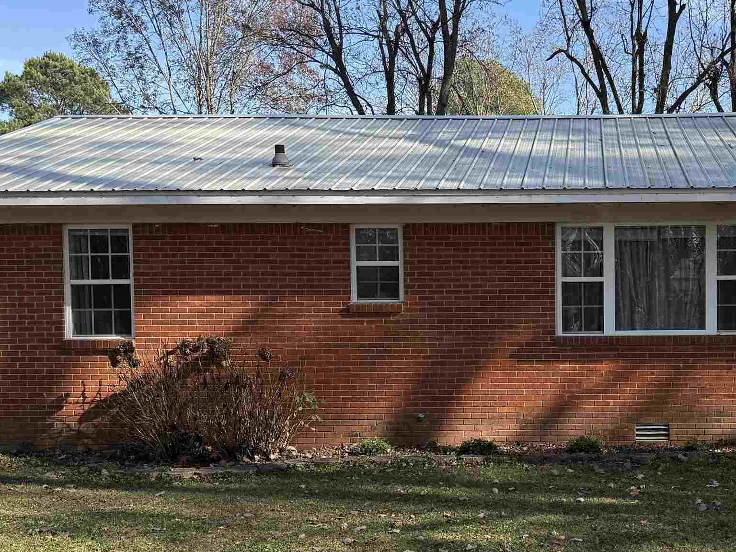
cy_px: 357
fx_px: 1021
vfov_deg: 30.1
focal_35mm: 48
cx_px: 578
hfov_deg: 38.3
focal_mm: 6.76
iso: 100
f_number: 1.78
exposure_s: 1/1949
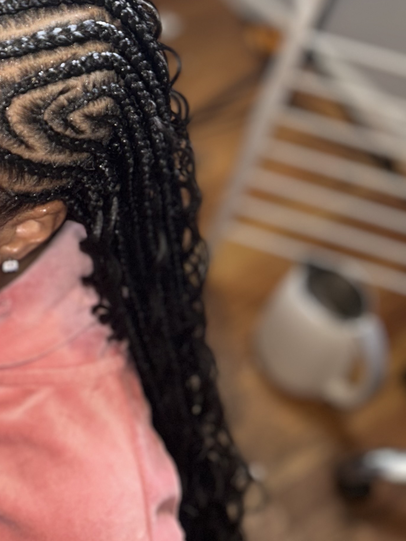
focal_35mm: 57
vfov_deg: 30.6
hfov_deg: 24.1
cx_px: -34
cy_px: -37
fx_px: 891
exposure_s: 1/21
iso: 50
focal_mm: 5.7
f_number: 1.5
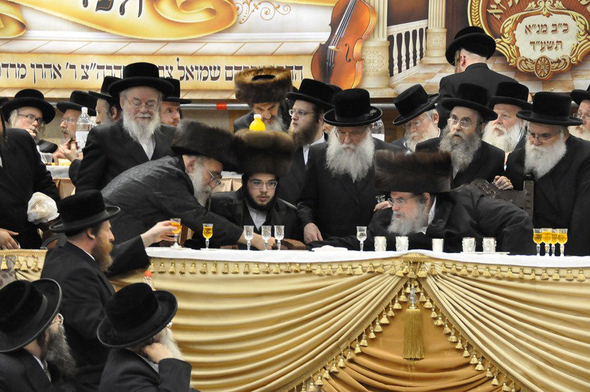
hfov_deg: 14.4
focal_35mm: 142
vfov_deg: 9.6
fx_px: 2333
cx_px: 295
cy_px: 196
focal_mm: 95
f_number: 5.6
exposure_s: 1/50
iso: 2500
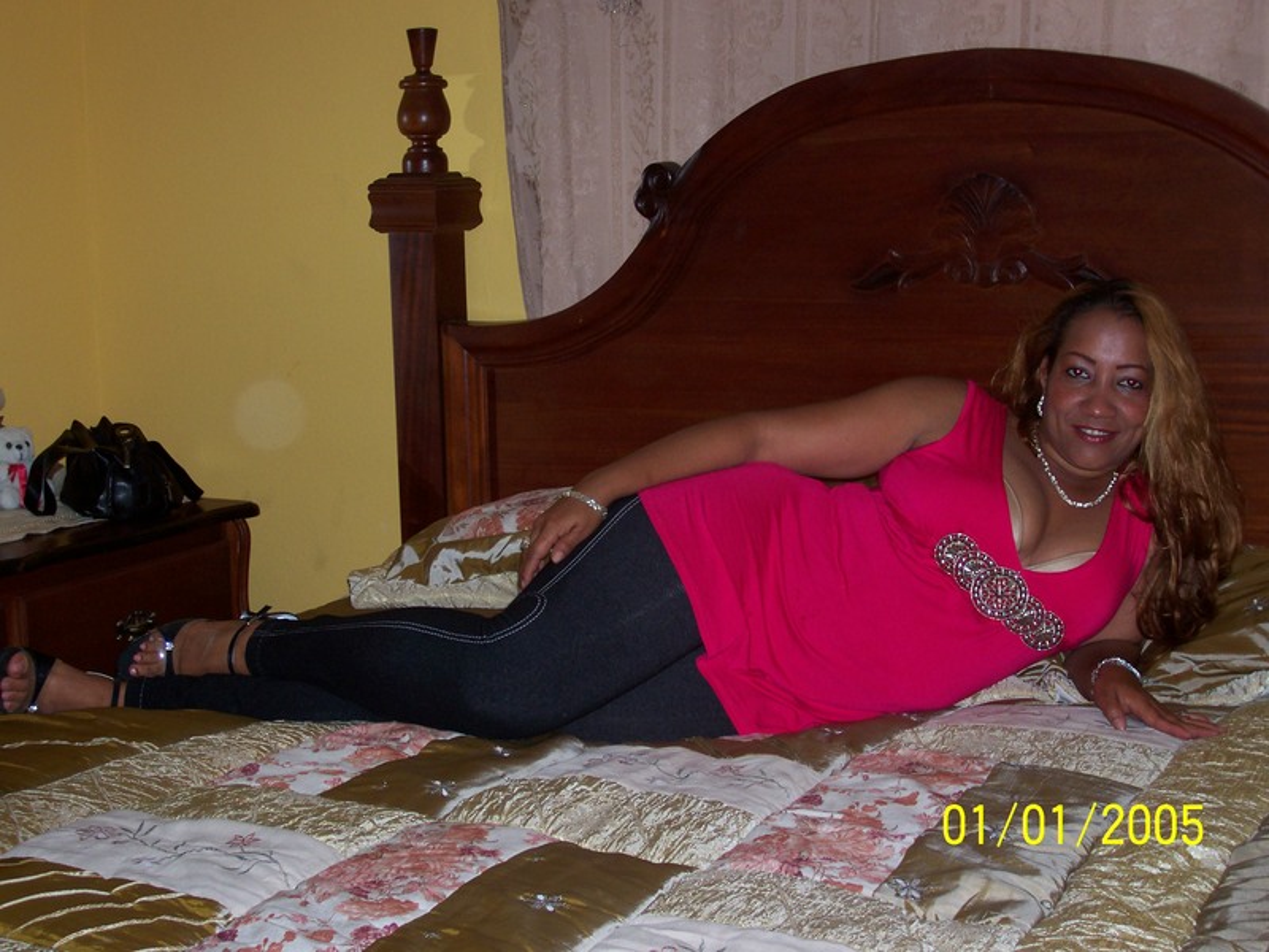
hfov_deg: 36.2
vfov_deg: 27.5
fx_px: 1943
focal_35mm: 53
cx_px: 634
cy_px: 476
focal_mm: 8.7
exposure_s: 1/73.3
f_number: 3.2
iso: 80
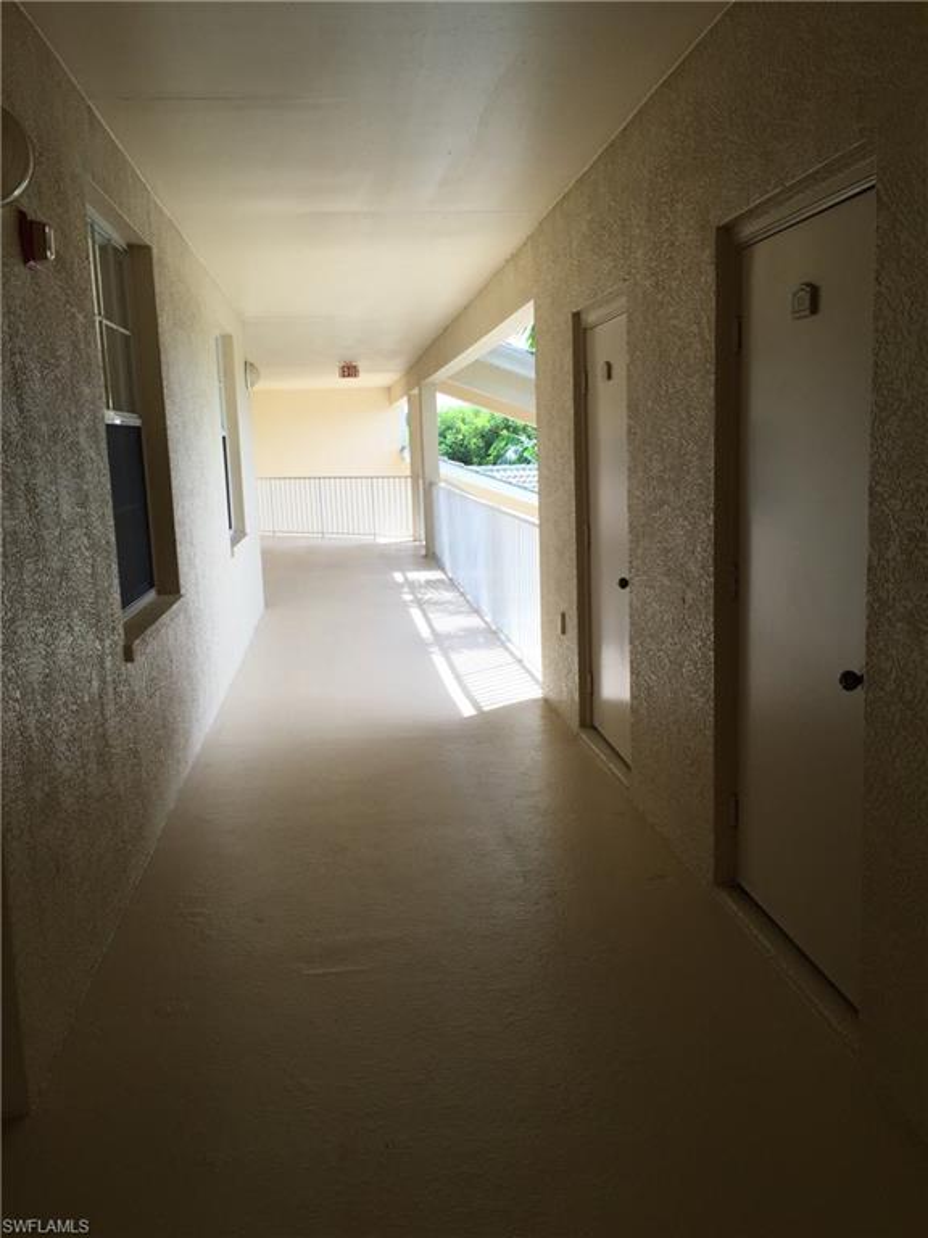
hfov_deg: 48.2
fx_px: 1037
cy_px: 619
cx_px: 464
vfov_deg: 61.7
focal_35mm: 29
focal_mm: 4.15
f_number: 2.2
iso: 32
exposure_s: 1/338
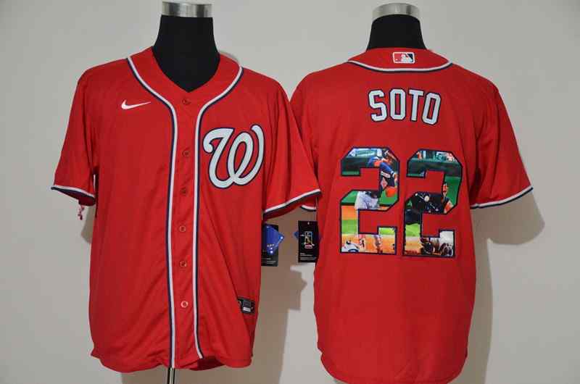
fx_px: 1206
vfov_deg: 18.1
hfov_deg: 27.0
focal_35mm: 75
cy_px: 192
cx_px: 290
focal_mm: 50
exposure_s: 1/15
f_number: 4.8
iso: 4000
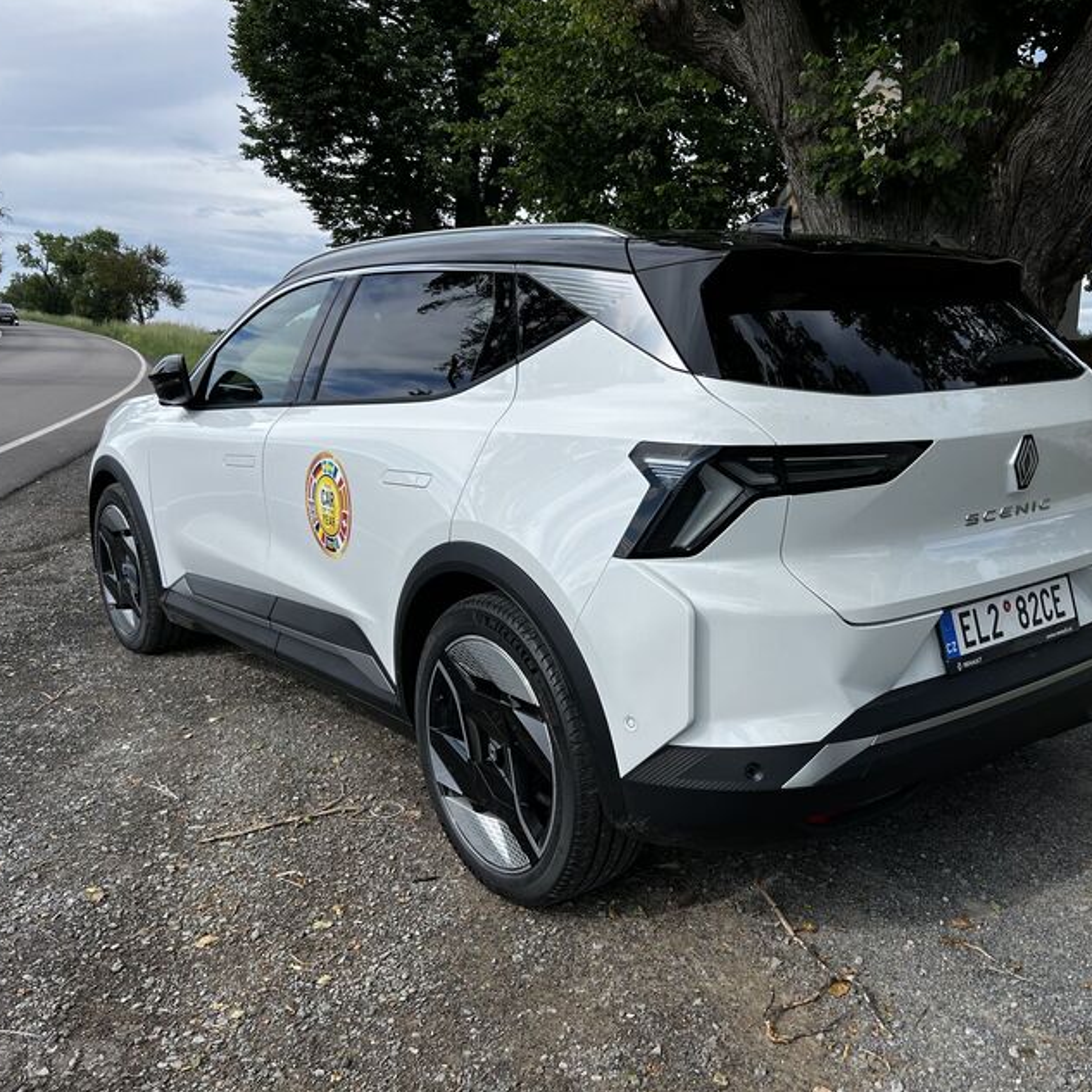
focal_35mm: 31
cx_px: 656
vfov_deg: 52.5
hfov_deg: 52.2
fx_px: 1106
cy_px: 548
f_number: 1.5
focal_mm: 5.7
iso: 50
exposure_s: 1/2632
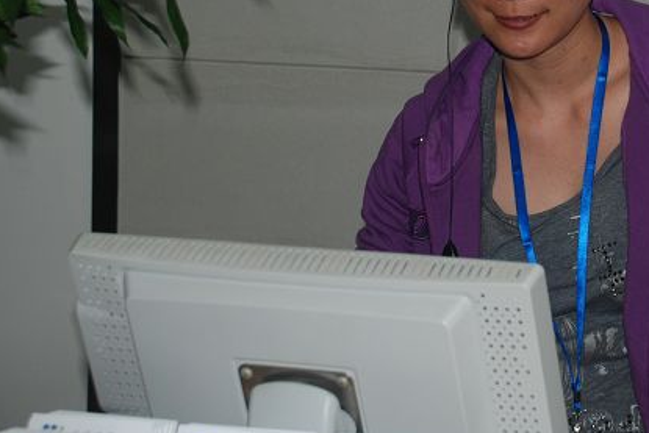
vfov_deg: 12.4
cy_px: 40
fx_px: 1984
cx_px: 593
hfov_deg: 18.3
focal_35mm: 110
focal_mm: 38
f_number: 4.5
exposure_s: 1/60
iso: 250
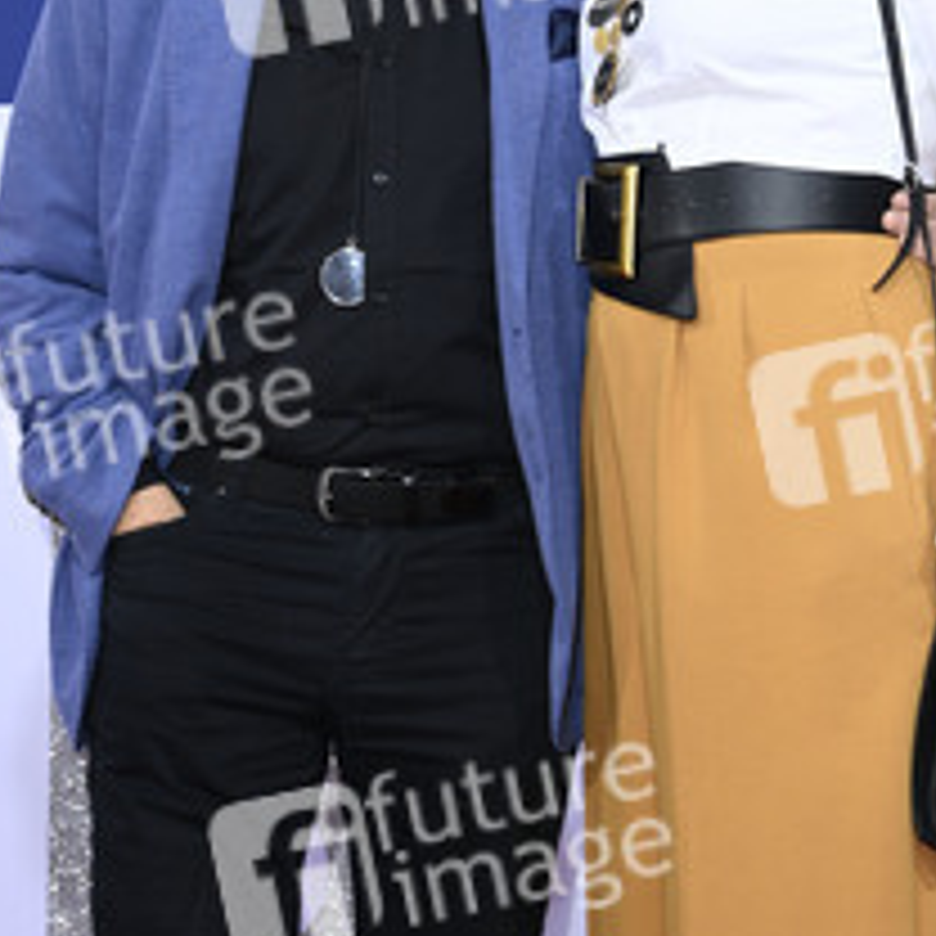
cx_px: 572
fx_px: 3243
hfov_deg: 16.4
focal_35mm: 106
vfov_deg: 16.3
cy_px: 176
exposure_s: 1/200
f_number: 5.6
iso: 1000
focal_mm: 65
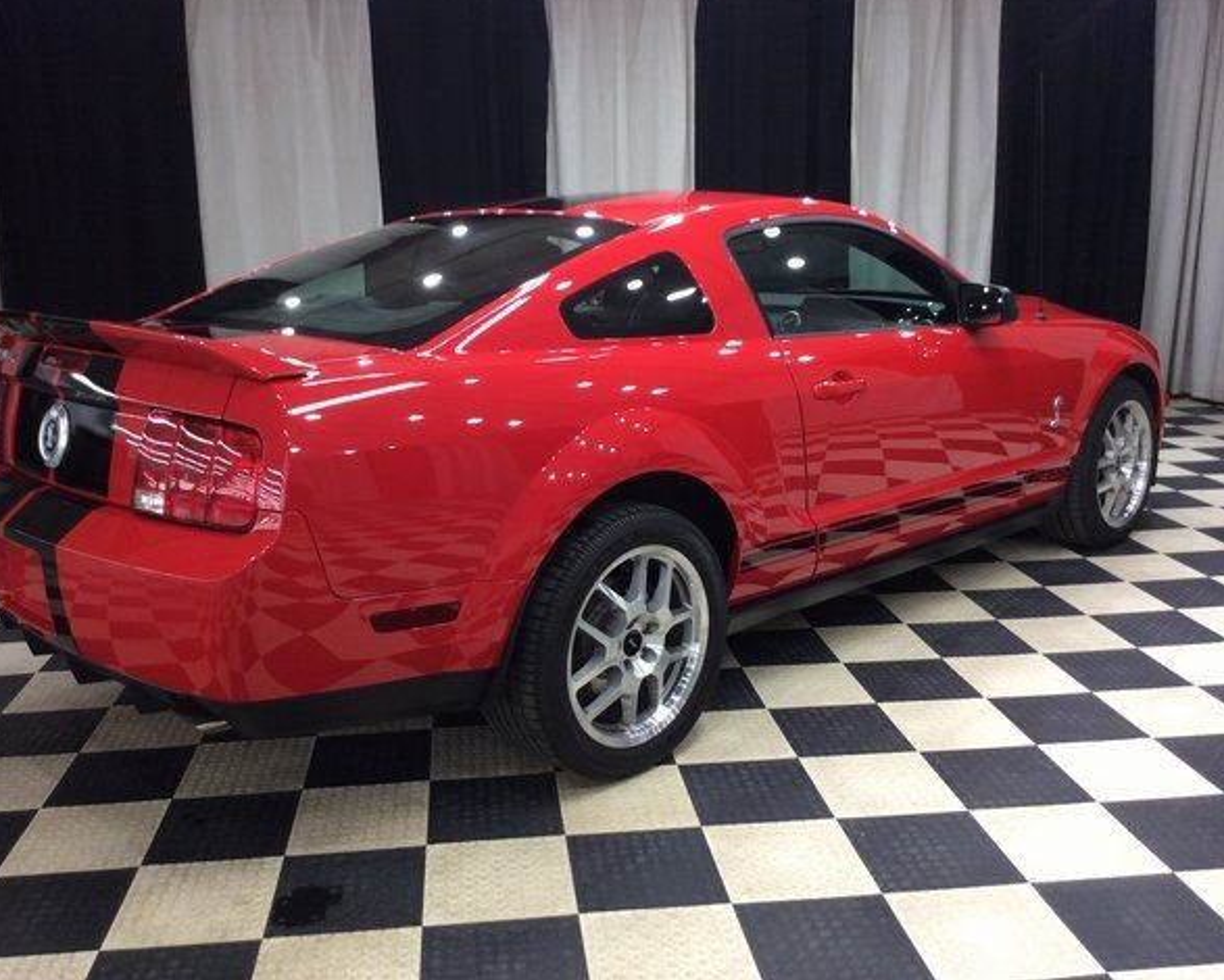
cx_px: 559
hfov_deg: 52.8
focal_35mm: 34
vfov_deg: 43.4
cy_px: 484
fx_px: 1232
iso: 50
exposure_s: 1/24
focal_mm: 3.3
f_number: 2.4
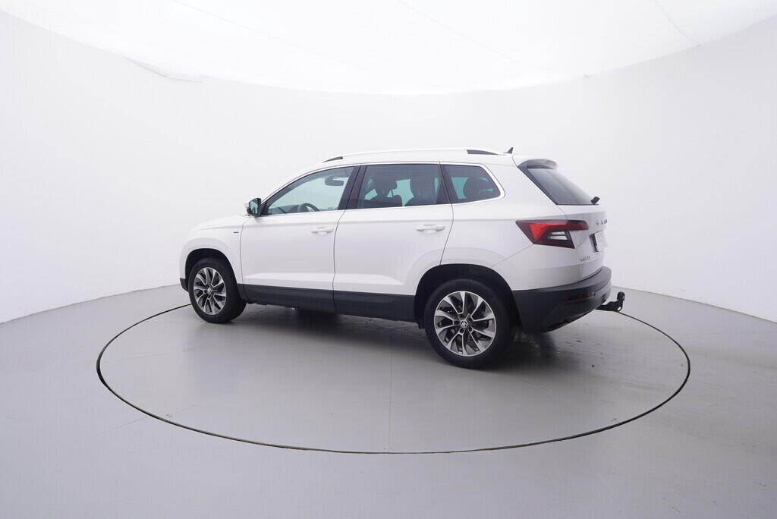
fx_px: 486
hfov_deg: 77.3
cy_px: 260
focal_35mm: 22
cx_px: 388
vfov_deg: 56.2
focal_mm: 15
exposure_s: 1/80
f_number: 5
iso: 200
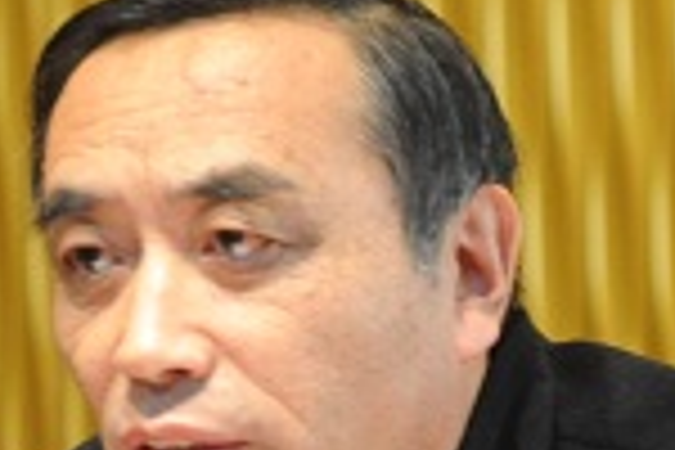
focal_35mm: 297
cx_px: 457
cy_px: 567
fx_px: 5568
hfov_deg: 6.9
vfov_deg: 4.6
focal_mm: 70
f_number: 3.2
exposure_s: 1/50
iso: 3200
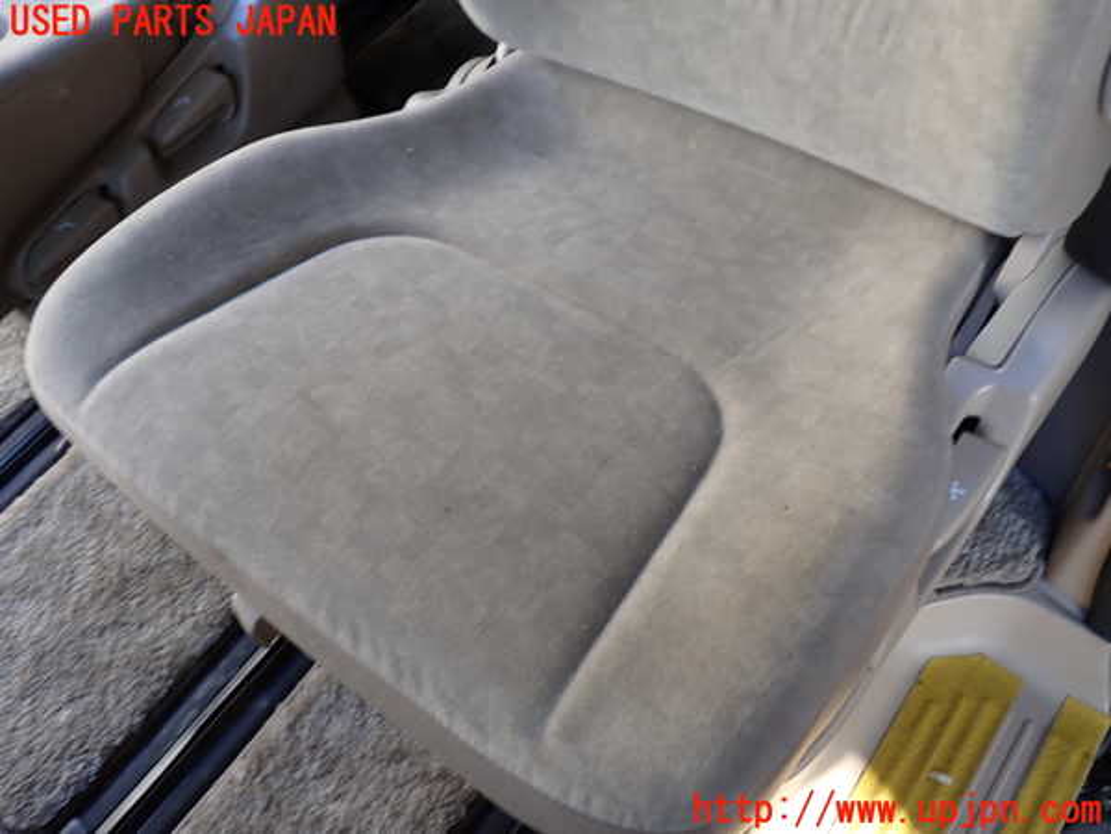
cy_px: 417
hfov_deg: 60.0
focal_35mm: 30
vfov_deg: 46.8
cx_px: 556
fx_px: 963
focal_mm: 5.4
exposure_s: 1/60
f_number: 2.3
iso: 100
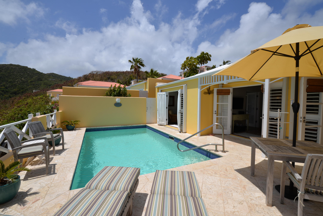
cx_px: 162
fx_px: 135
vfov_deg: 77.4
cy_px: 108
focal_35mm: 15
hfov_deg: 100.4
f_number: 13
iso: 100
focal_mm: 15
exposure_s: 1/200
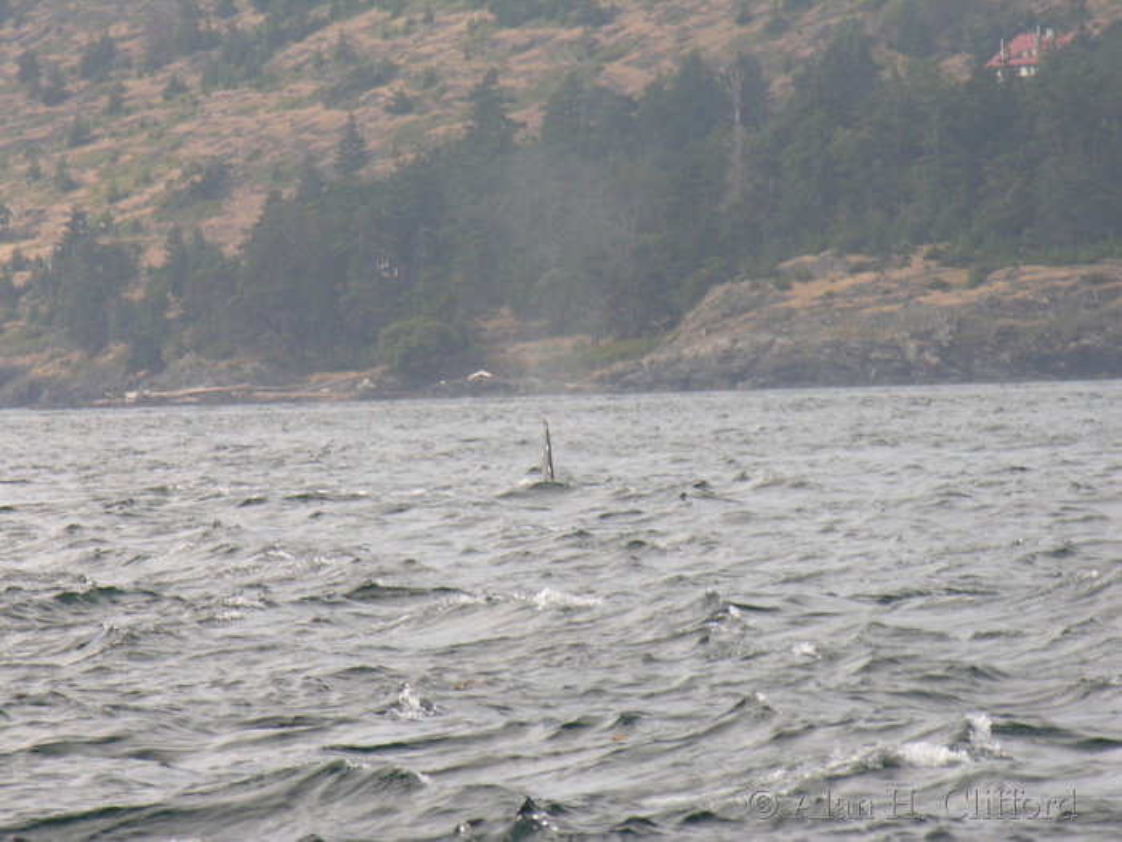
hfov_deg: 5.7
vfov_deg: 4.2
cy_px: 421
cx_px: 561
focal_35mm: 350
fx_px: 11344
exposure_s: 1/157
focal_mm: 89
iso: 50
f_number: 5.8
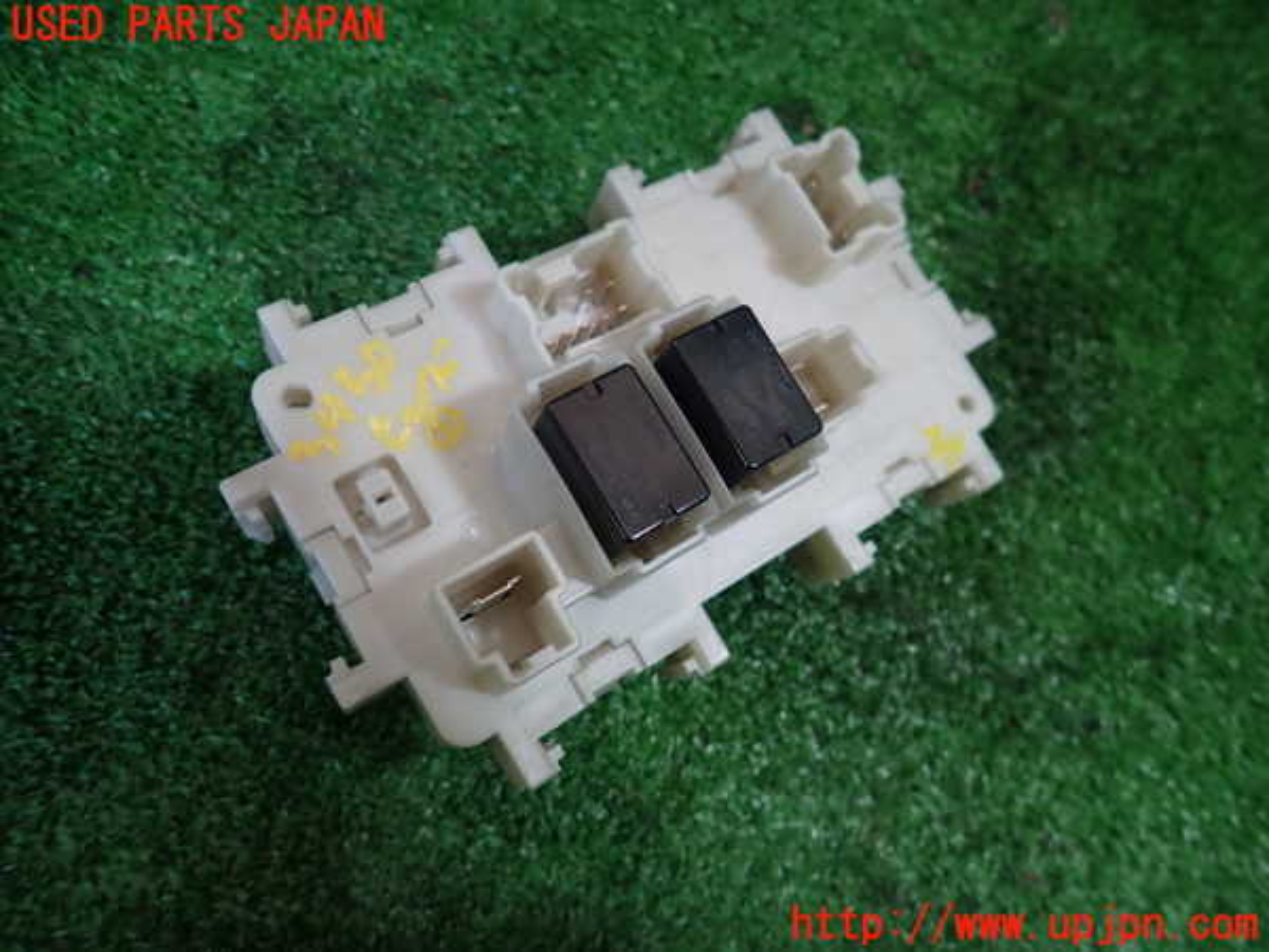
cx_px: 634
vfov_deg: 54.9
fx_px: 916
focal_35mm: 25
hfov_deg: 69.4
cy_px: 476
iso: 160
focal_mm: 4.5
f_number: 2
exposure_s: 1/60
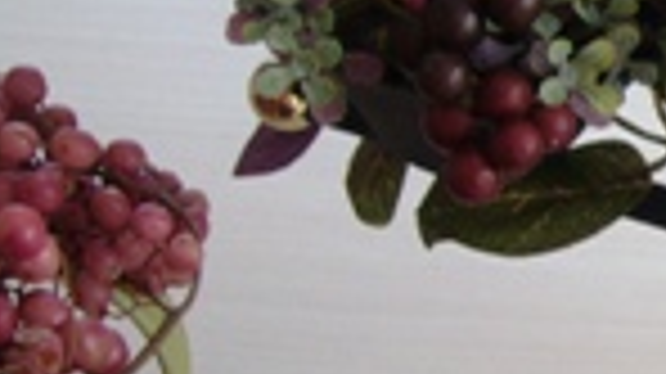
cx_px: 1035
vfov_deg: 9.2
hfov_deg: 15.0
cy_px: 140
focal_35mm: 132
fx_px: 2329
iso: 80
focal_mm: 5.8
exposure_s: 1/50
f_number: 2.8
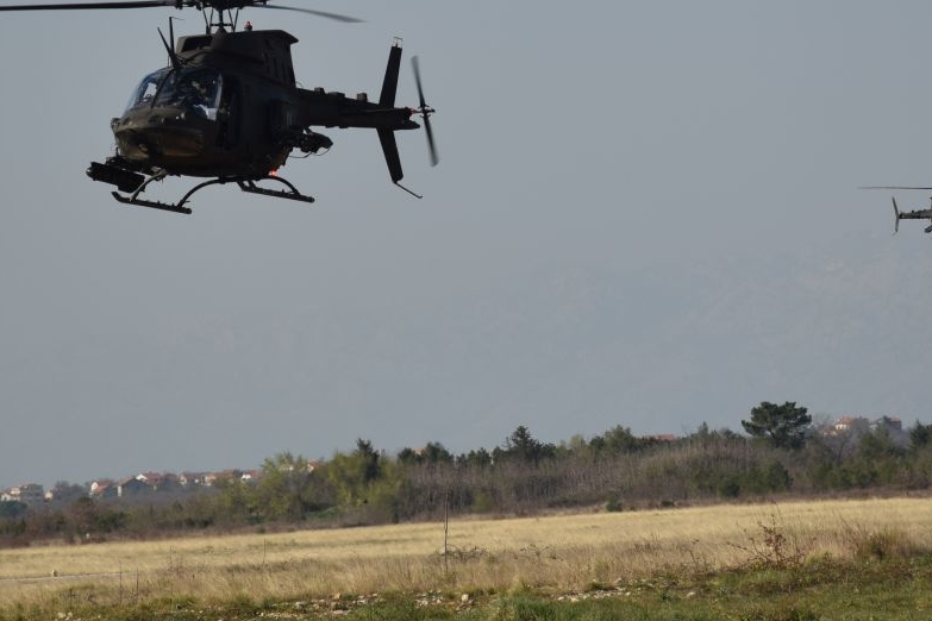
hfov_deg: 6.4
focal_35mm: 322
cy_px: 112
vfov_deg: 4.3
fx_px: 8336
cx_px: 576
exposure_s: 1/640
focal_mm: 105
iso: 100
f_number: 6.3
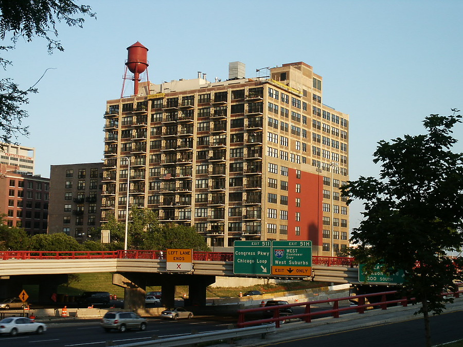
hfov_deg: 34.9
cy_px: 174
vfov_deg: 26.6
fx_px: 736
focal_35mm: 55
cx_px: 232
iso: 64
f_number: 8
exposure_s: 1/90
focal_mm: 11.44
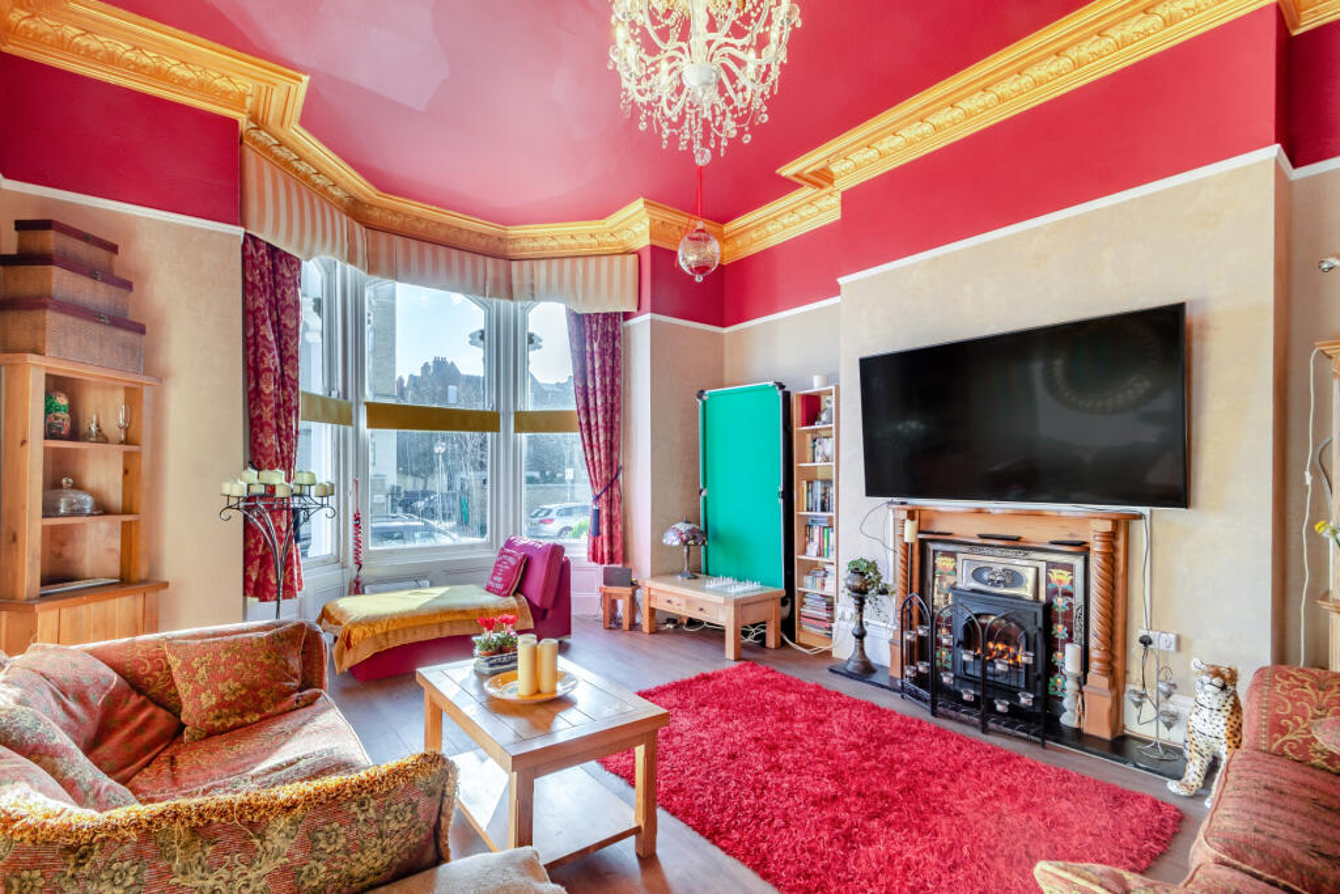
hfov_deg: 100.4
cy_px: 447
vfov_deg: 77.3
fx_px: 558
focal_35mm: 15
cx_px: 670
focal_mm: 10
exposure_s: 1/125
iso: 100
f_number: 7.1
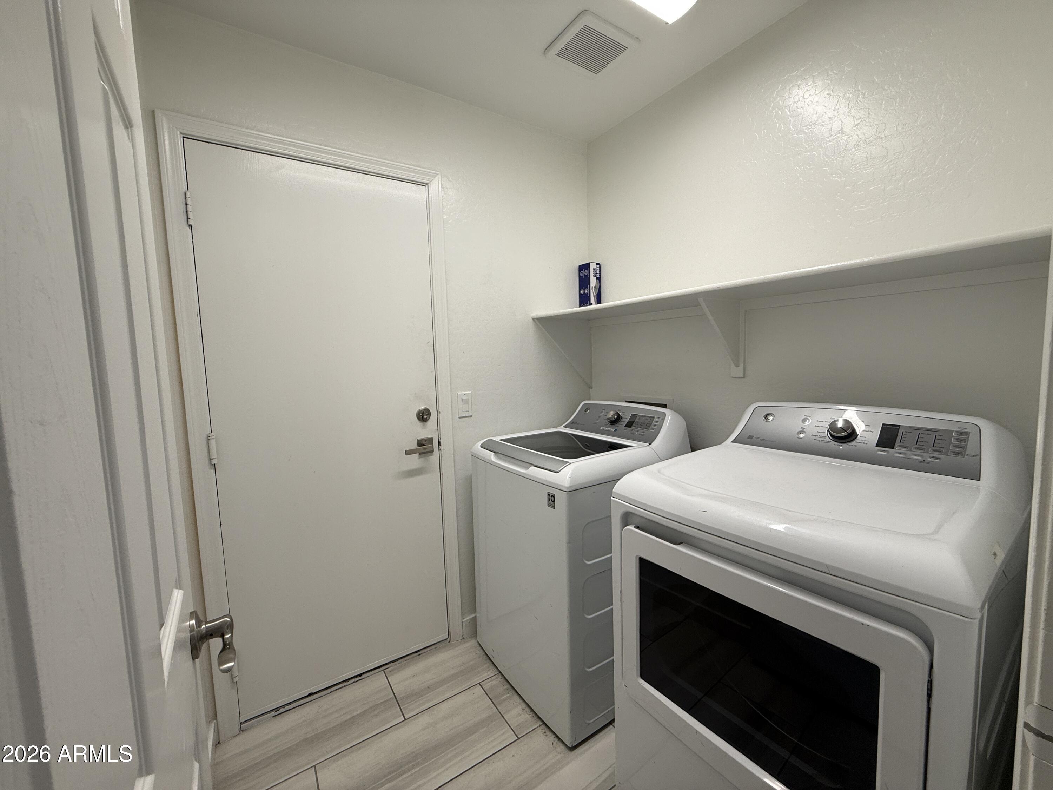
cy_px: 395
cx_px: 526
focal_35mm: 14
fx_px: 426
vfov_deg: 85.7
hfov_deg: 102.1
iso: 64
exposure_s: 1/120
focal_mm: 2.22
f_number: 2.2
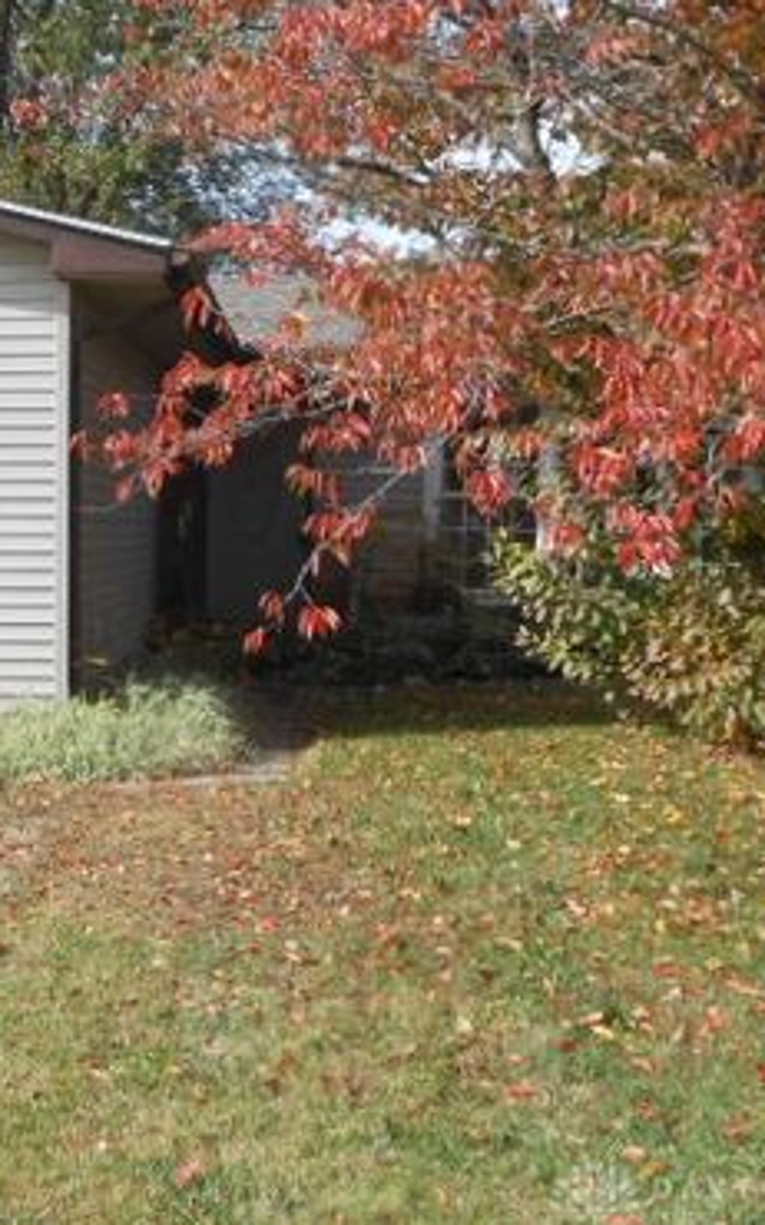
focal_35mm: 63
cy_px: 617
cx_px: 50
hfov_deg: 20.1
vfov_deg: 32.5
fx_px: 2103
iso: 80
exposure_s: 1/320
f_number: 4.5
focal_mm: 7.8
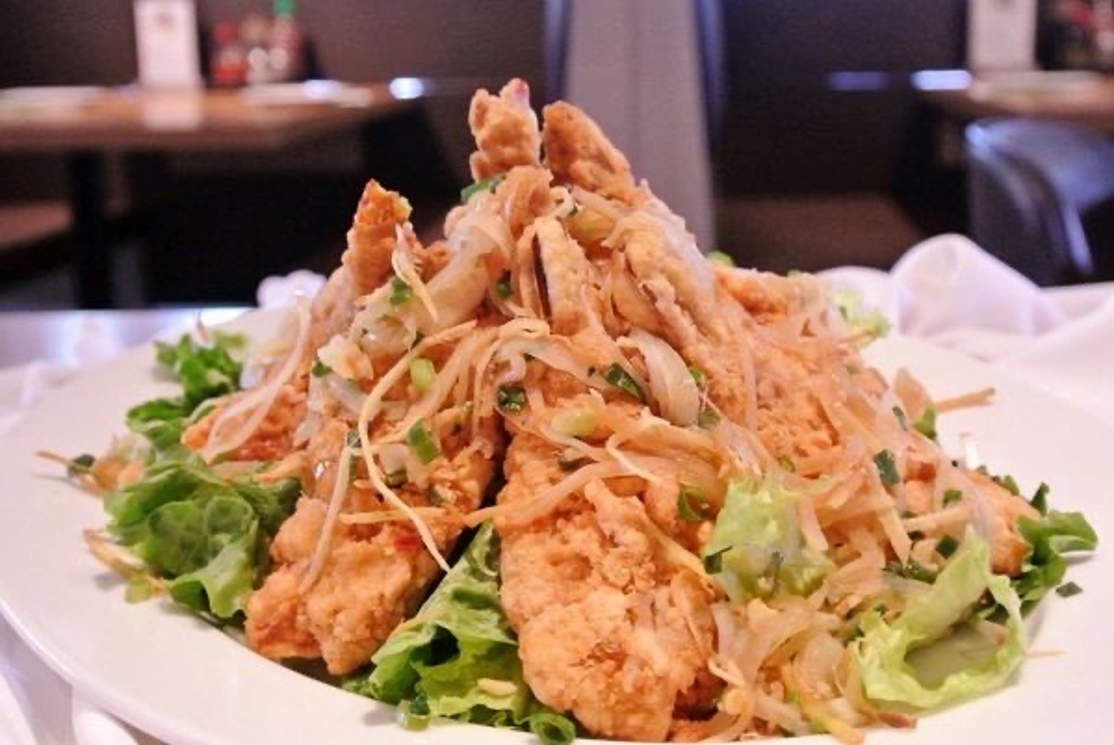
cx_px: 557
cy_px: 372
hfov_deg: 40.3
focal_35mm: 49
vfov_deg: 27.6
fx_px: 1517
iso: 3200
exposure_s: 1/60
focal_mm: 18.2
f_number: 4.5
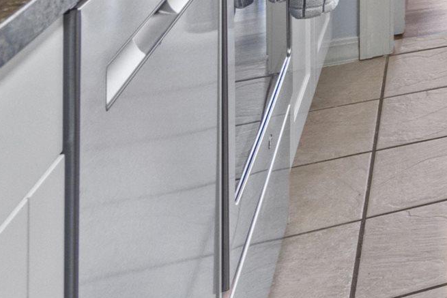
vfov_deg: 15.0
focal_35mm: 75
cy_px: -284
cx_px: 1007
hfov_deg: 16.2
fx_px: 931
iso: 640
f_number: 8
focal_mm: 16
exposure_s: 1/8
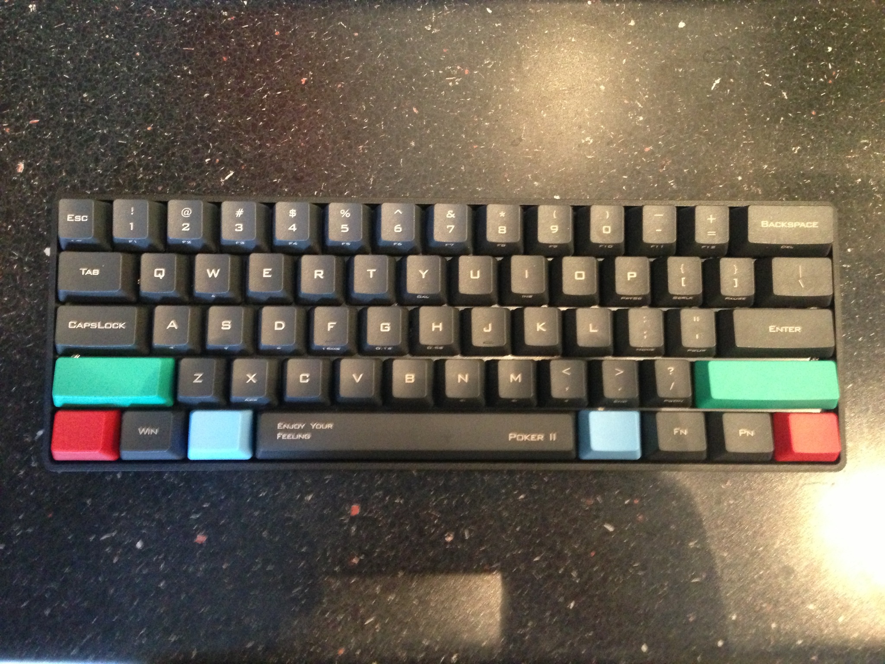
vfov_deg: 42.9
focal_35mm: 33
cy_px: 332
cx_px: 442
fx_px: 844
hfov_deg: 55.4
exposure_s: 1/15
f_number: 2.4
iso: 640
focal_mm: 4.13
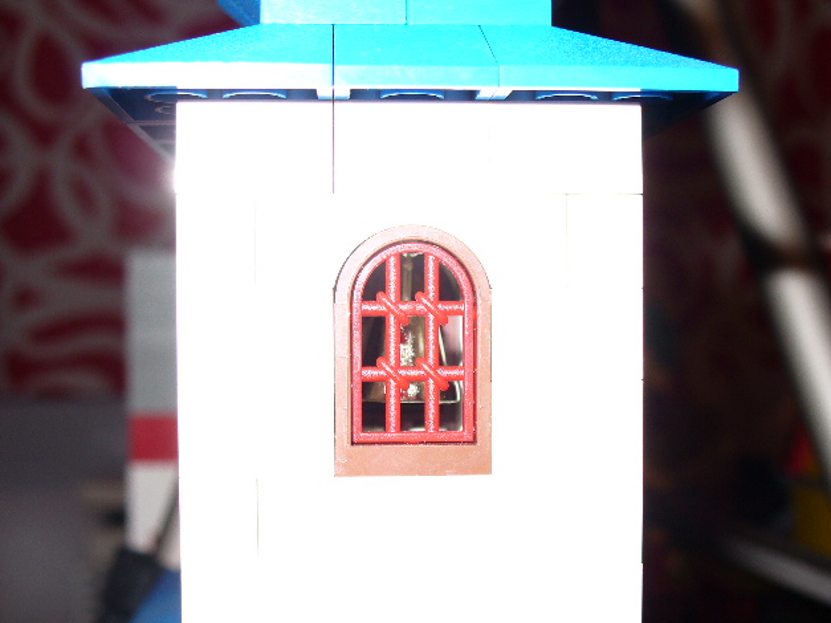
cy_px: 306
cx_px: 423
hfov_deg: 38.9
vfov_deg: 29.7
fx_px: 1176
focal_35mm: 49
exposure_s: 1/30
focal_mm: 7.9
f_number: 3
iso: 80
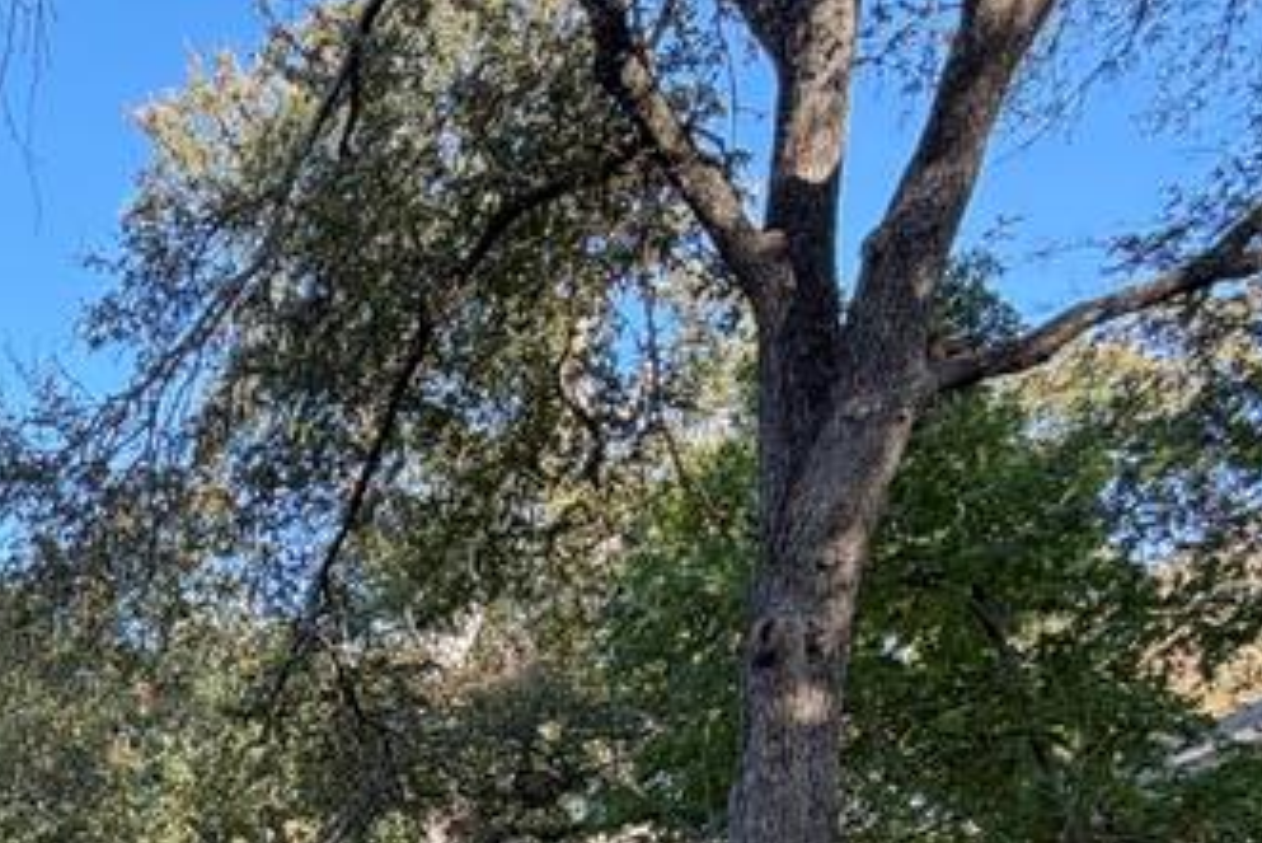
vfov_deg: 25.0
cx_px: -65
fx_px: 1578
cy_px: 1152
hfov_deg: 37.7
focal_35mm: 45
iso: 40
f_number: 2.2
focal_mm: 2.22
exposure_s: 1/132
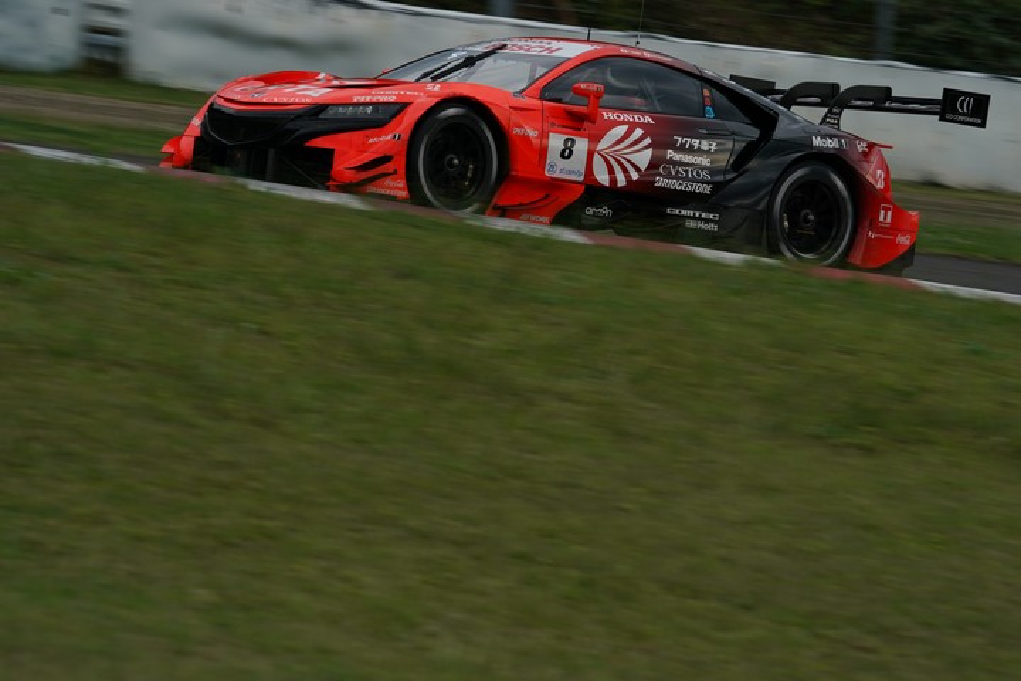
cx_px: 510
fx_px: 6636
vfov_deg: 5.9
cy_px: 340
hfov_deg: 8.8
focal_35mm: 234
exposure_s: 1/250
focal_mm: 234
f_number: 13
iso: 400
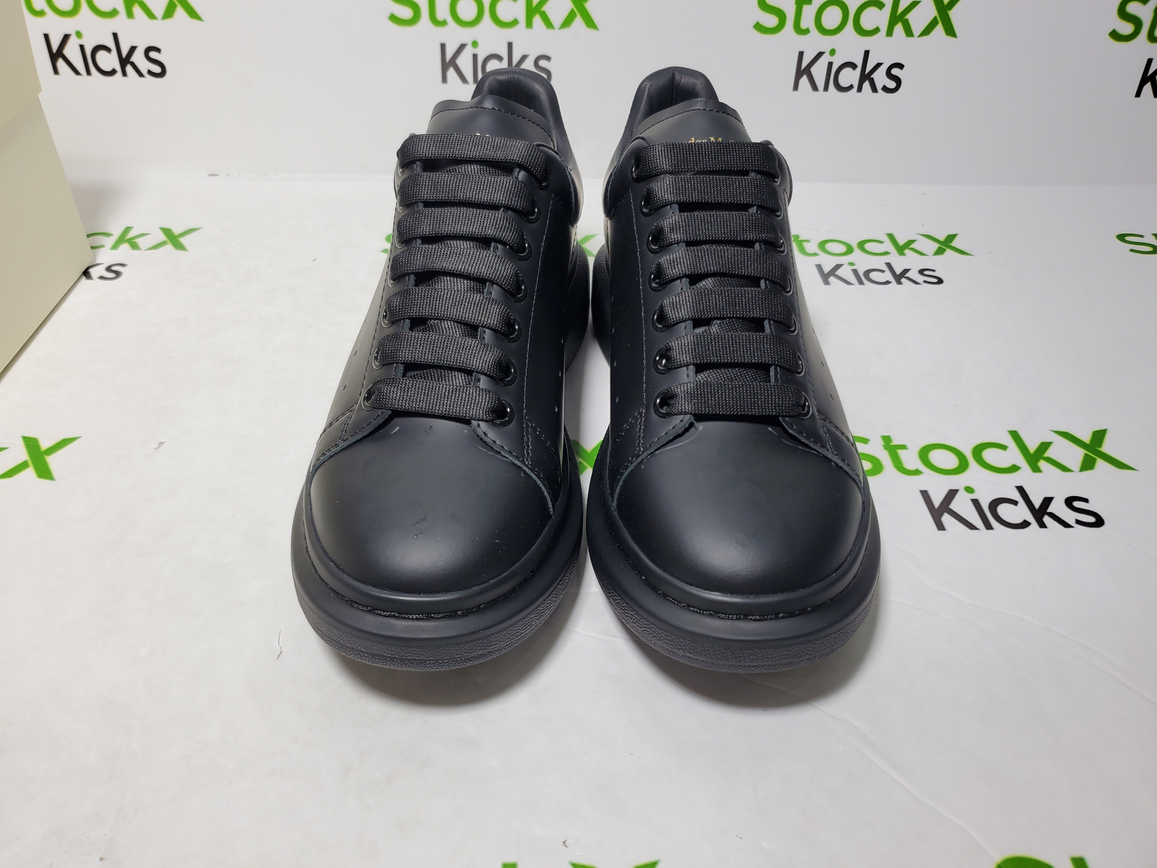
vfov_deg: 53.1
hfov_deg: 67.3
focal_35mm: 26
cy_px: 434
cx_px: 578
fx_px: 869
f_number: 1.5
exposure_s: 1/408
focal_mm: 4.3
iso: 50
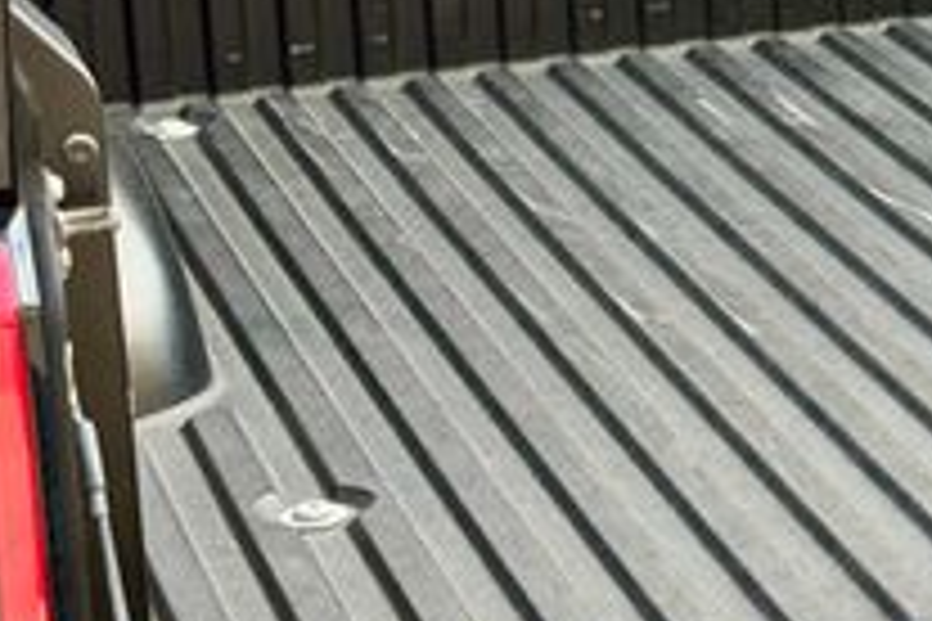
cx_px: 1252
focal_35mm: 154
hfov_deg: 12.8
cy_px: 108
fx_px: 3987
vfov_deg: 8.9
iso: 80
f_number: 1.78
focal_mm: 6.76
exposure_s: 1/333
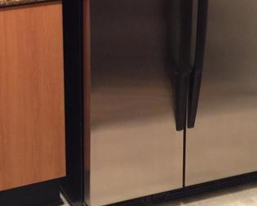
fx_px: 700
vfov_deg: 15.8
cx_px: 52
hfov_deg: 20.6
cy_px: -65
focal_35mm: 92
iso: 80
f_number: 2.2
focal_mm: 4.15
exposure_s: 1/4
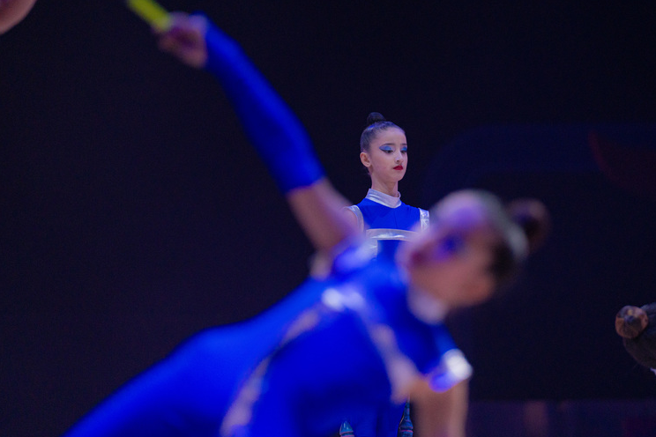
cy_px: 207
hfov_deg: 8.9
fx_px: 4209
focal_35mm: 231
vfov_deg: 5.9
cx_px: 395
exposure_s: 1/640
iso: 3200
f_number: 2.8
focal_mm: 191
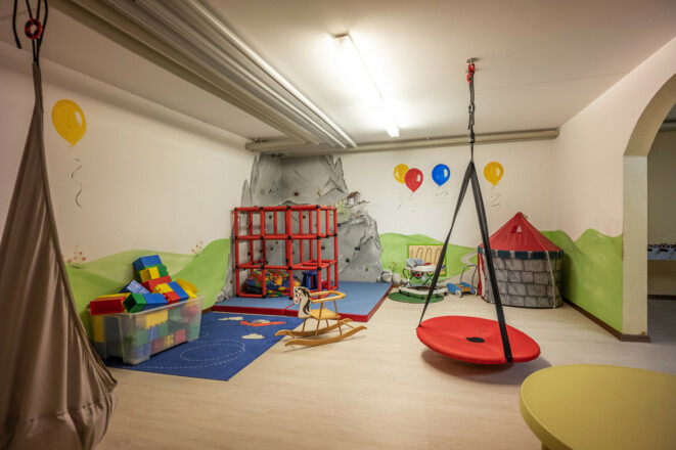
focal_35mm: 18
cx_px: 338
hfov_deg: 90.0
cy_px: 225
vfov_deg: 67.3
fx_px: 338
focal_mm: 18
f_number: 4
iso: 400
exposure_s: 1/13
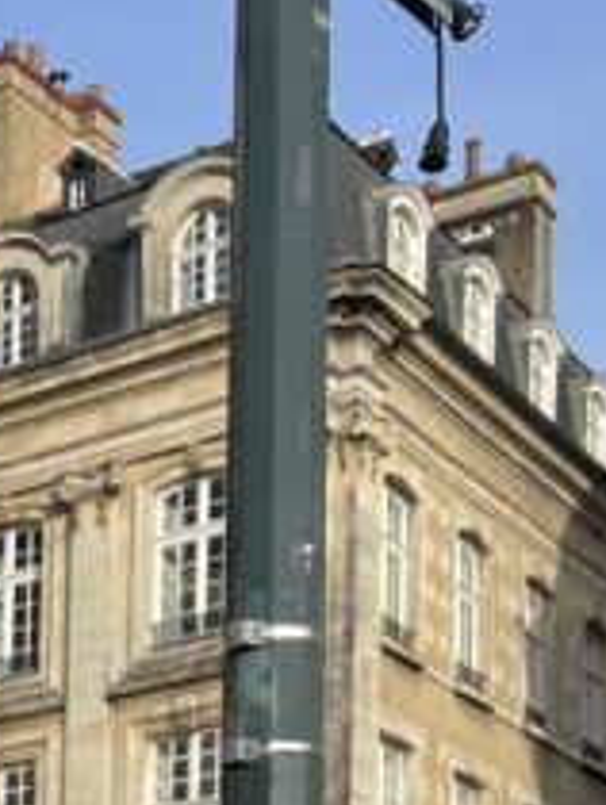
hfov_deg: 13.8
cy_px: 1372
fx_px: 2306
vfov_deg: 16.9
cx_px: -380
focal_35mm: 99
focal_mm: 5.7
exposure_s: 1/2762
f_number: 1.5
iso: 50
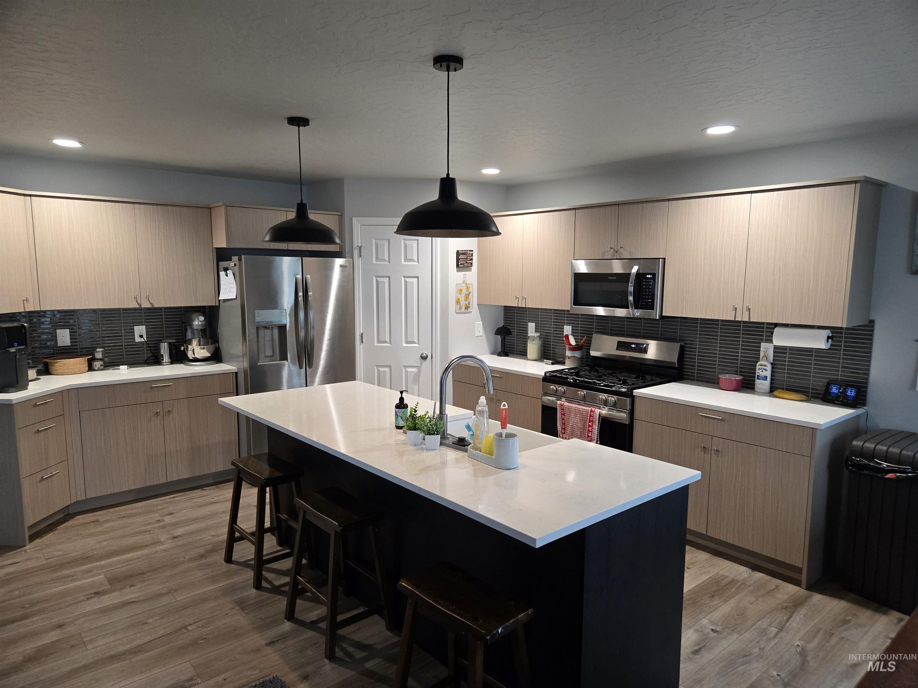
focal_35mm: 23
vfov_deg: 58.9
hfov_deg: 73.9
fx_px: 610
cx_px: 459
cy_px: 344
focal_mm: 5.4
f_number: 1.8
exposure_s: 1/120
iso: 400
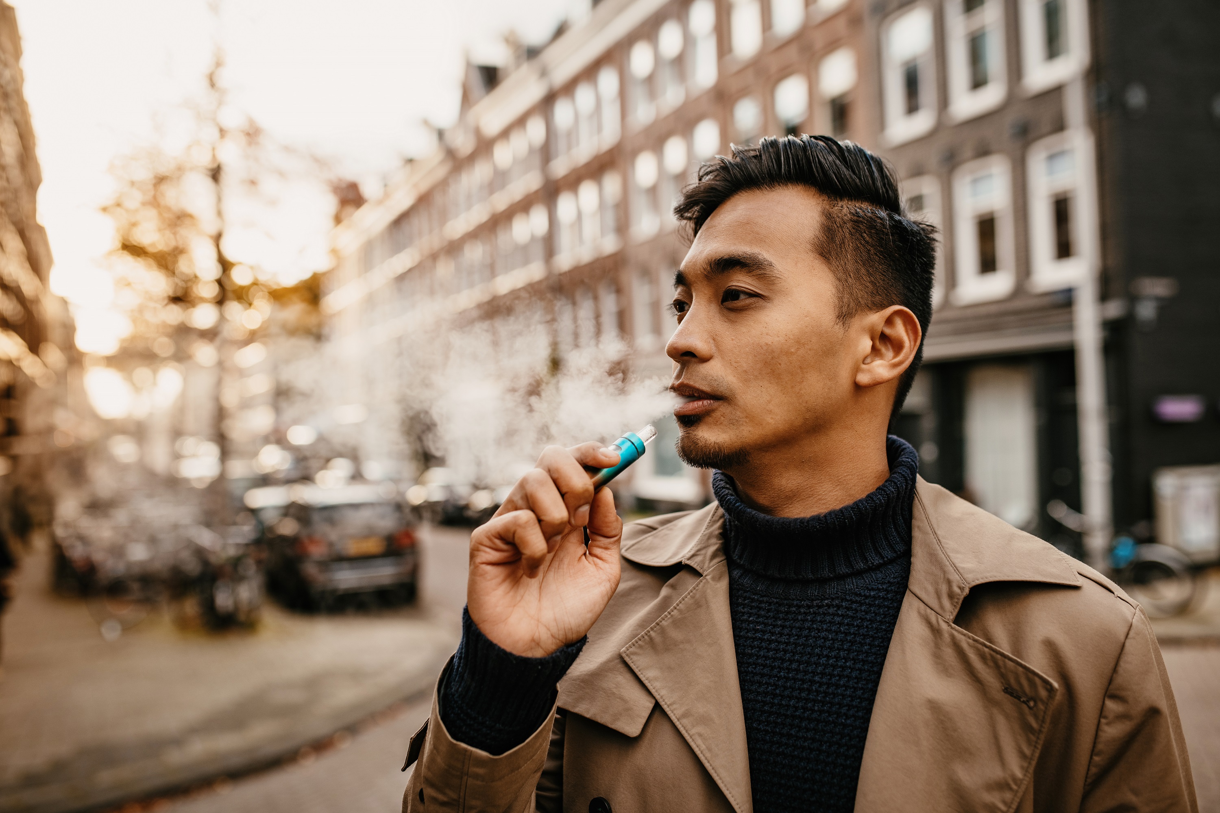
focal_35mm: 35
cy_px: 406
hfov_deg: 54.4
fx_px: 1186
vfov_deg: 37.9
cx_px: 610
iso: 160
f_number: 2.8
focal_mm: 35
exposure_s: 1/400
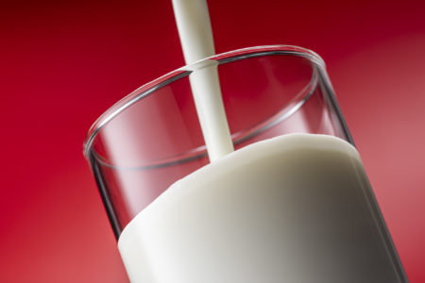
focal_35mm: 105
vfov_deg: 13.0
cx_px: 212
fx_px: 1239
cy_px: 142
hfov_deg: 19.5
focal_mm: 105
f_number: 16
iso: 100
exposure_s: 1/250
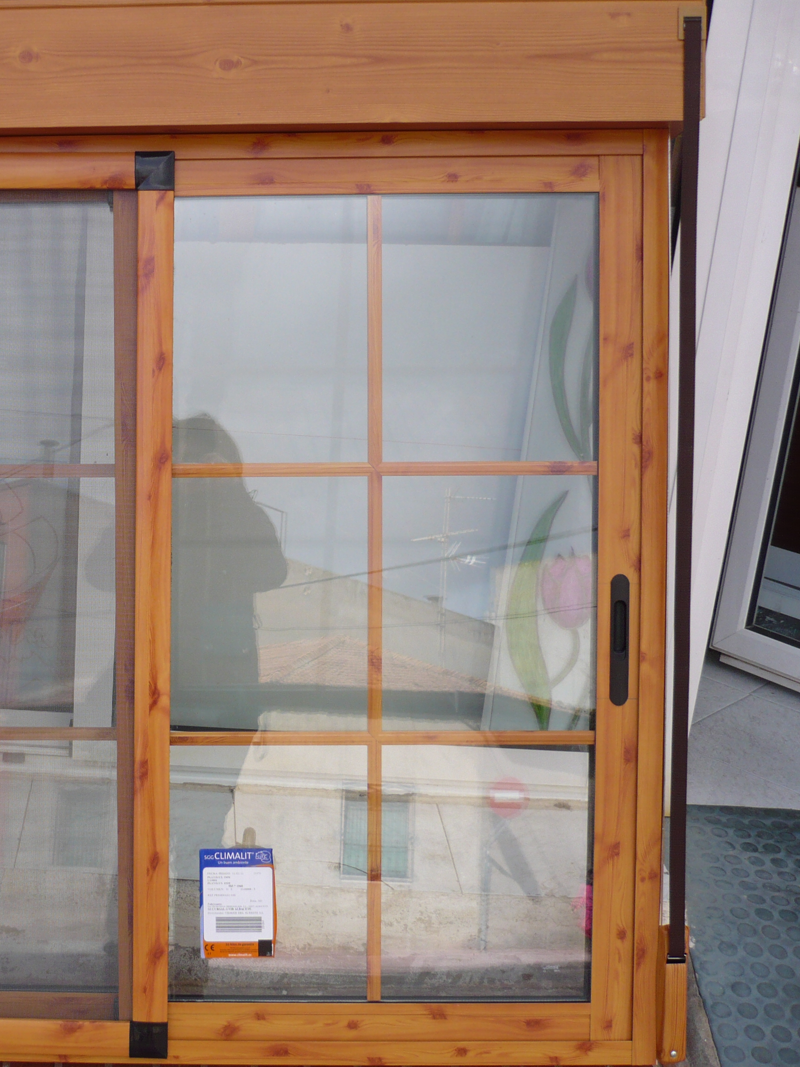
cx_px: 138
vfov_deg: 40.4
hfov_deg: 30.0
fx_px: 1448
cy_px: 537
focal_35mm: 47
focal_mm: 5.8
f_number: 2.8
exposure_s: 1/640
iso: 100
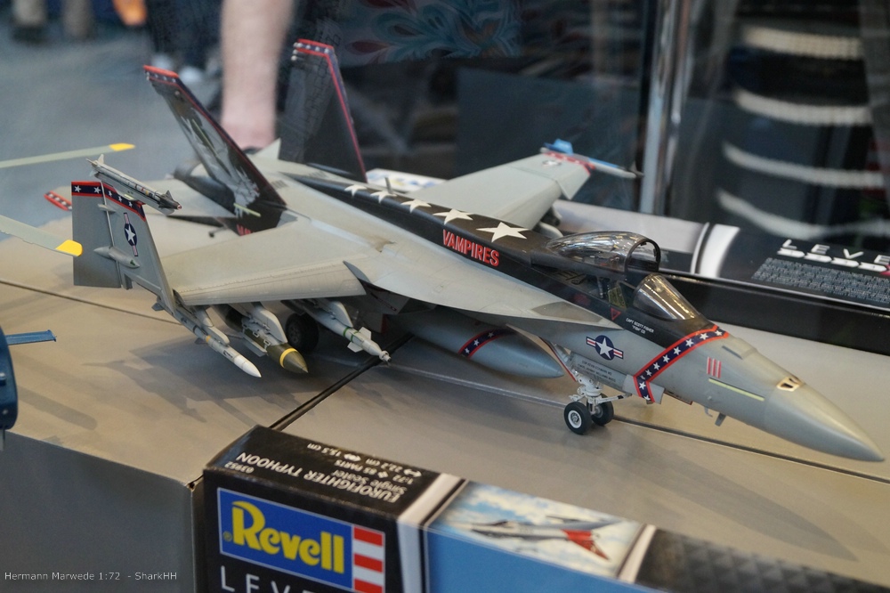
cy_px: 296
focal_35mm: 52
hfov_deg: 37.9
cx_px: 445
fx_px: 1297
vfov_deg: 25.7
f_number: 5
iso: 1600
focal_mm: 35
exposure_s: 1/160
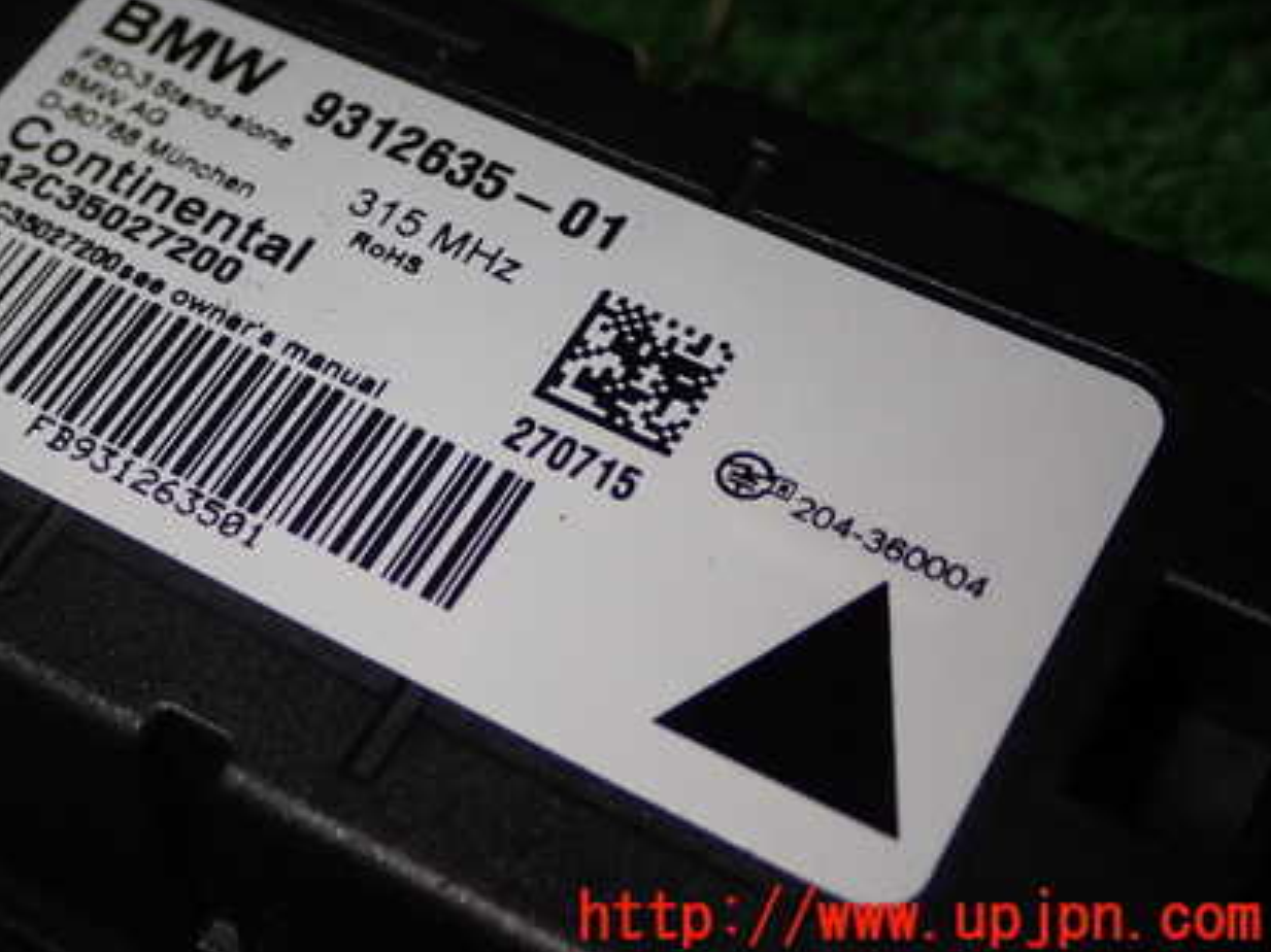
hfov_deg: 26.4
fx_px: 2680
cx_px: 349
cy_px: 263
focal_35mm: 73
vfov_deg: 20.0
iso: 200
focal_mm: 9.01
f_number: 9
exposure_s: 1/50
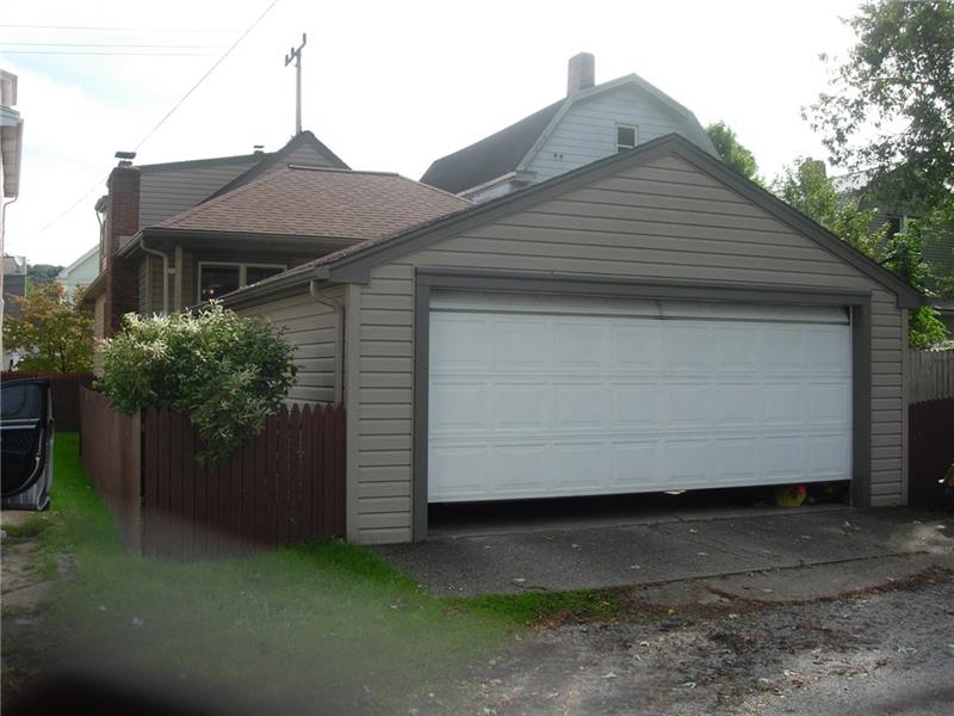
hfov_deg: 49.0
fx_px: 1047
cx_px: 477
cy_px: 358
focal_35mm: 38
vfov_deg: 37.7
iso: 79
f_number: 4.8
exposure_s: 1/352
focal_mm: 7.8
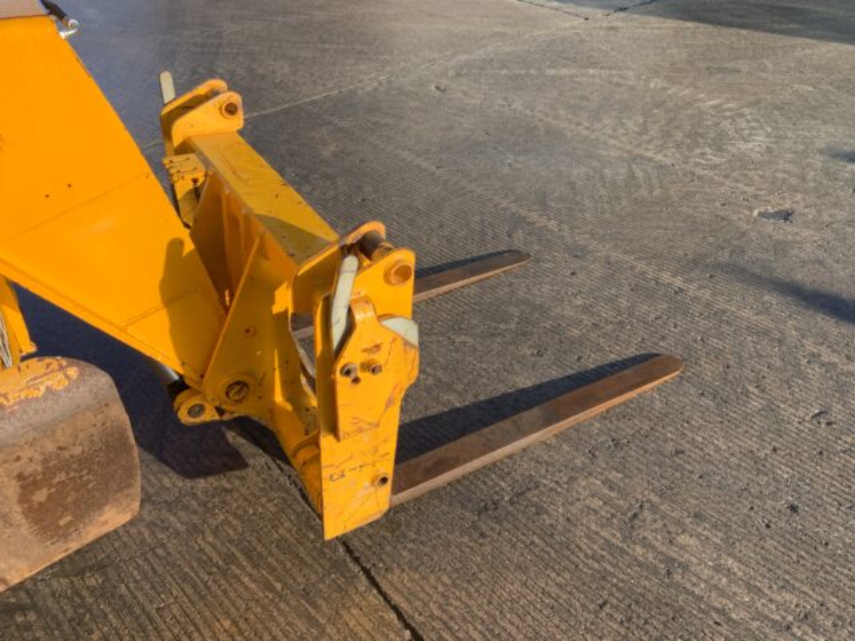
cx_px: 428
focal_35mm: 29
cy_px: 320
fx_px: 716
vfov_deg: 48.2
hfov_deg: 61.7
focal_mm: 3
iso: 16
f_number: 1.8
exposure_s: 1/869
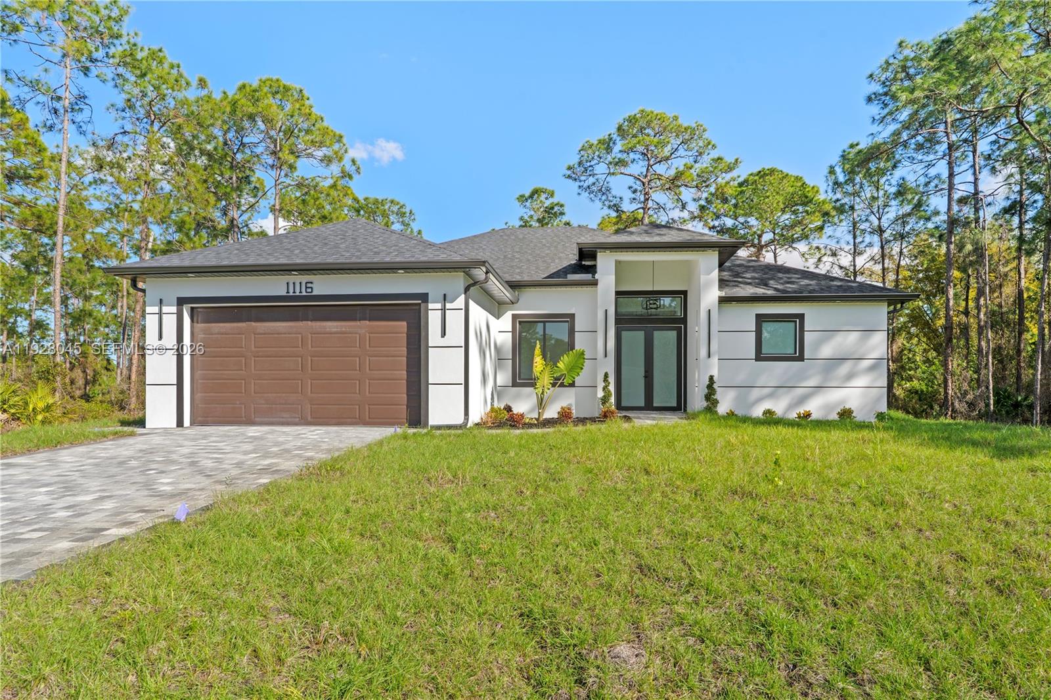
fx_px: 628
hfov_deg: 79.9
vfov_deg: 58.3
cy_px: 350
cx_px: 526
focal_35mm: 22
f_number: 10
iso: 100
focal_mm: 21.5
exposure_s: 1/160
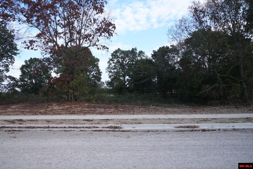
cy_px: 84
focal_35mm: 24
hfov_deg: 73.7
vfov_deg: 53.2
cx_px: 126
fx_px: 169
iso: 640
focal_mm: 24
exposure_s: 1/125
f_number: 13
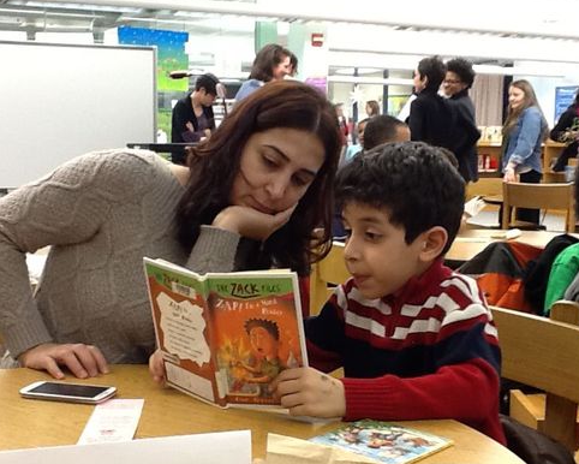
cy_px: 262
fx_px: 977
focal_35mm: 57
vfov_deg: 26.7
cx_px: 268
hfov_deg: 33.0
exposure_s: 1/30
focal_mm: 2.03
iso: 100
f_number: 2.4
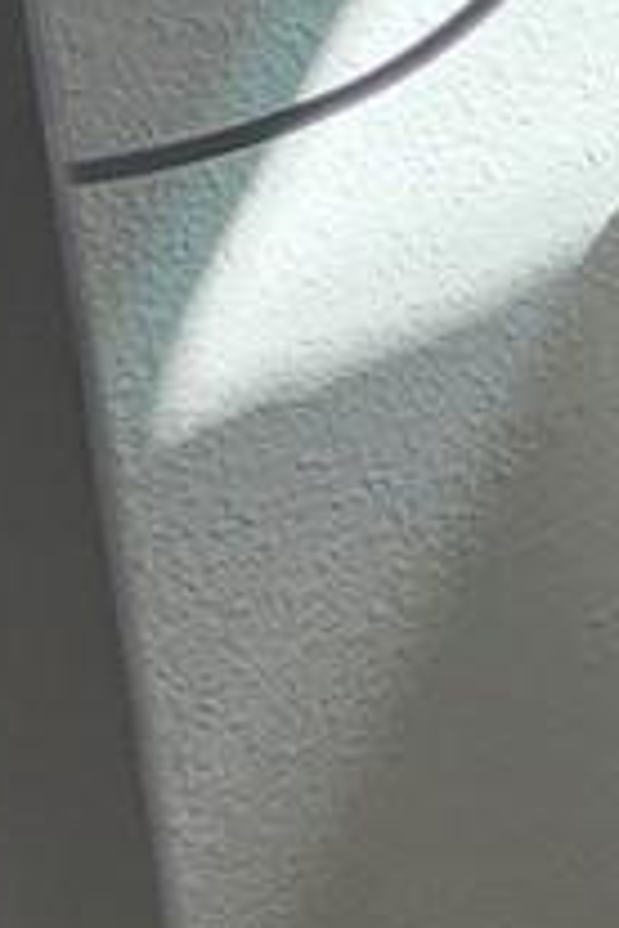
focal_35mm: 209
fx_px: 5390
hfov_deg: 4.9
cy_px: -269
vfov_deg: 9.7
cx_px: 3526
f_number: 1.8
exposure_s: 1/189
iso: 40
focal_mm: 5.4
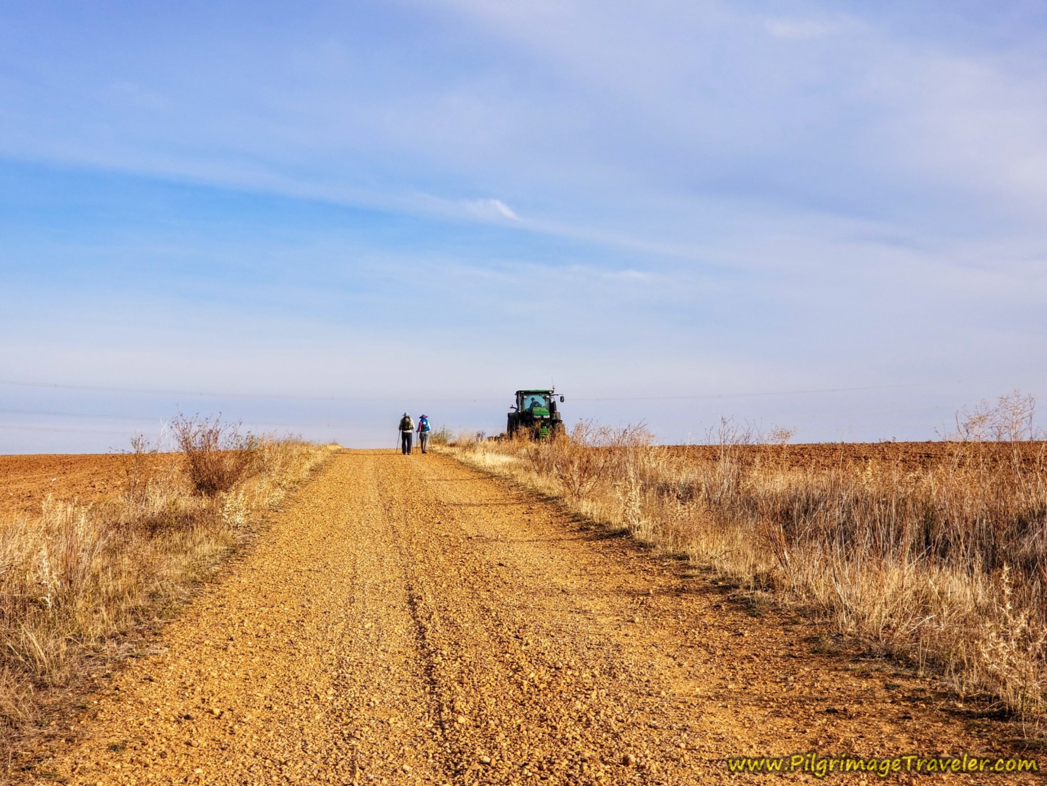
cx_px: 524
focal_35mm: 52
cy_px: 393
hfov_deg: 36.8
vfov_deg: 28.0
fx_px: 1573
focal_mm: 6
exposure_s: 1/750
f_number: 2.4
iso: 25
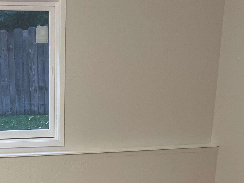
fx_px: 486
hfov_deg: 27.3
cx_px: 30
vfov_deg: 19.6
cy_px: 241
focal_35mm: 69
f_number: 1.6
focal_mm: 4.2
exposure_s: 1/60
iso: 100
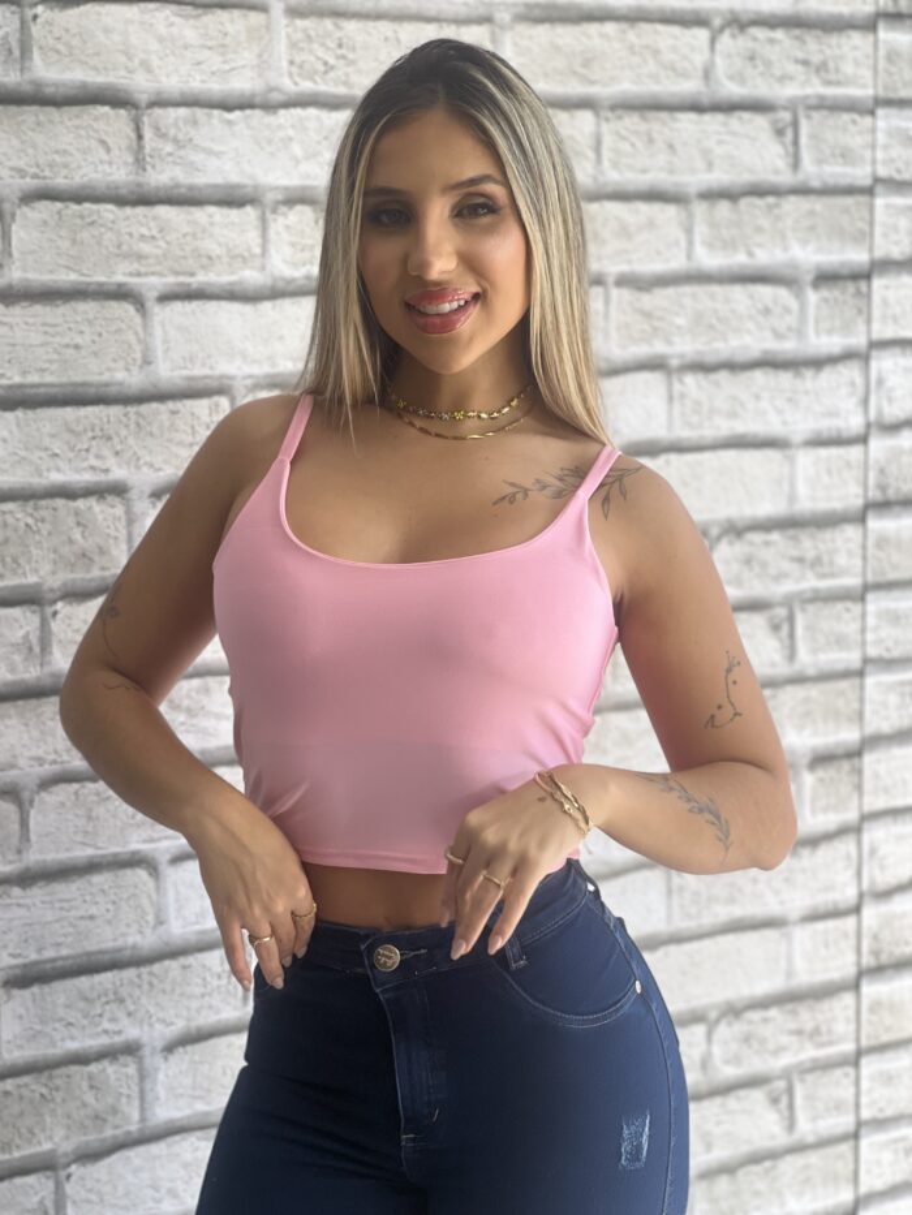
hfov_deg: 19.1
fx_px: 2704
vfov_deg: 25.3
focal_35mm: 77
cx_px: 456
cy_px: 608
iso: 100
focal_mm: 9
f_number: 2.8
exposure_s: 1/120
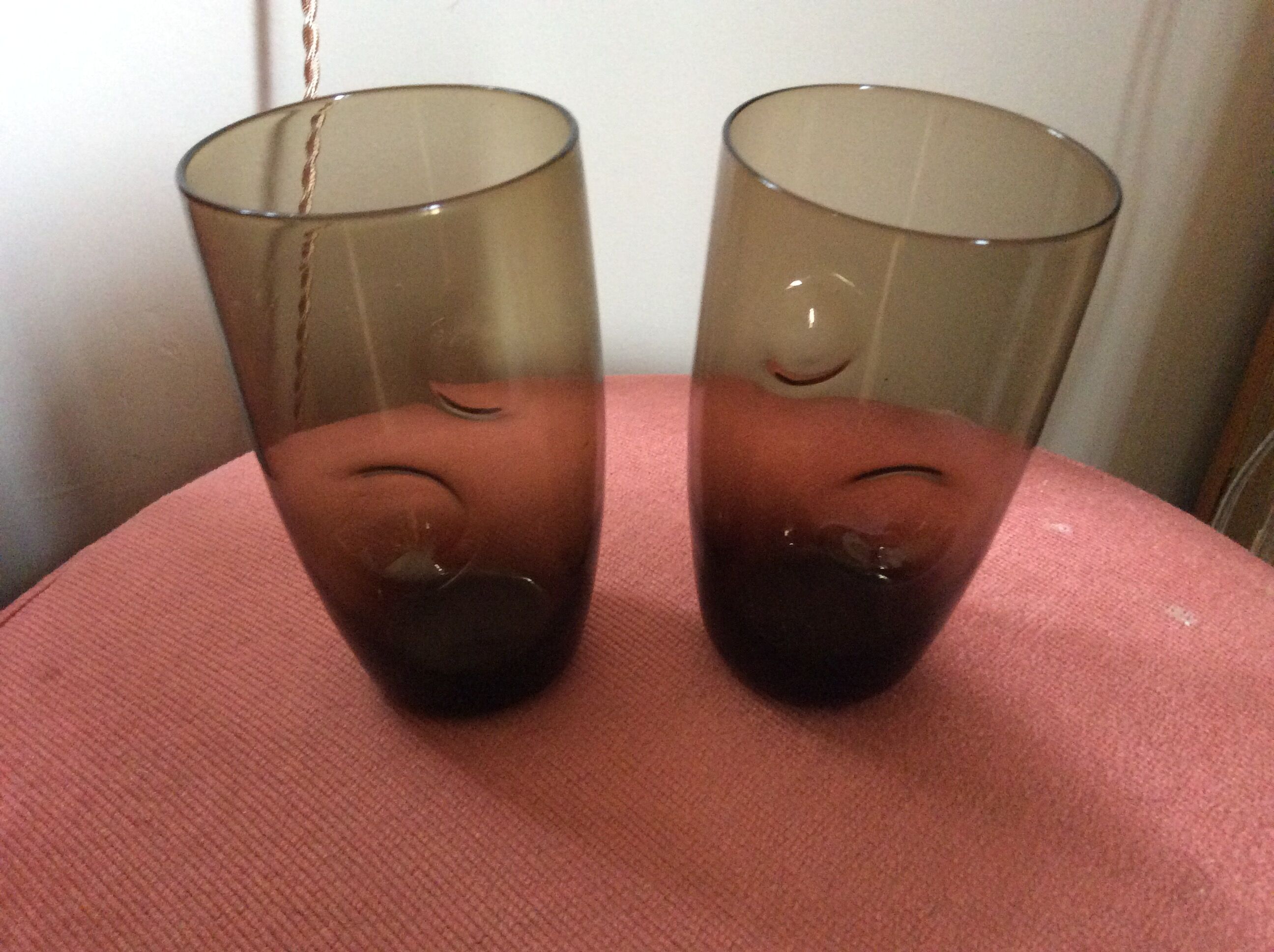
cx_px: 637
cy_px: 476
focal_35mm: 32
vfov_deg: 44.1
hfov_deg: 56.9
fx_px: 1176
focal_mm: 3.3
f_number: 2.4
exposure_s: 1/25
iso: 320
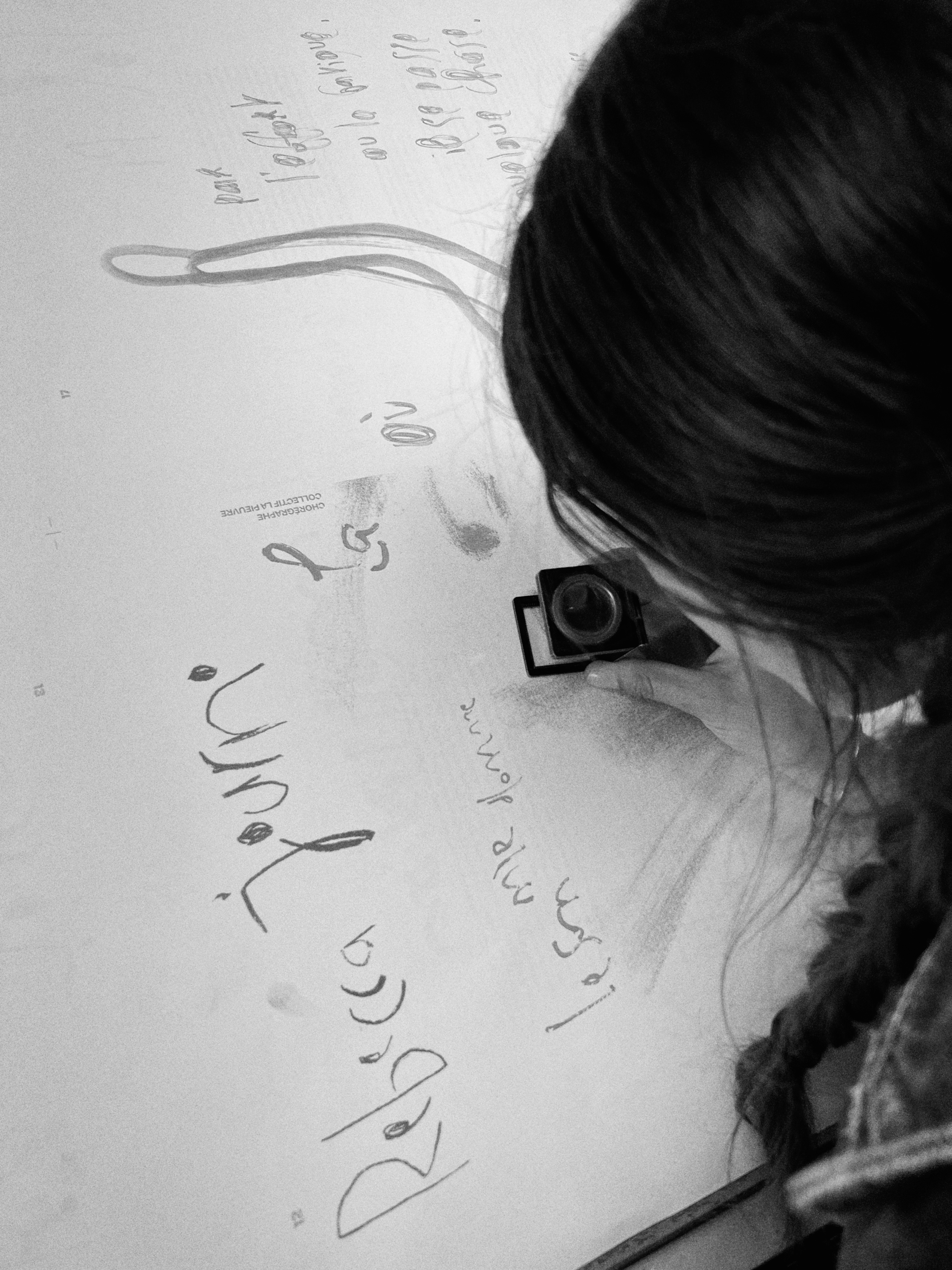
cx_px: 476
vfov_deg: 67.3
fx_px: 953
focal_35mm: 26
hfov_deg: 53.1
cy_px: 635
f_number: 1.5
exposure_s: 1/359
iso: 50
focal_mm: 5.7
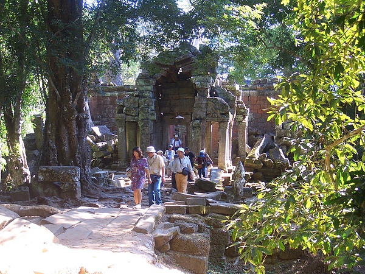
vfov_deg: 23.7
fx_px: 654
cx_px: 182
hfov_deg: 31.2
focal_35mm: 62
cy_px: 137
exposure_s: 1/60
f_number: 3.5
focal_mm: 10.2
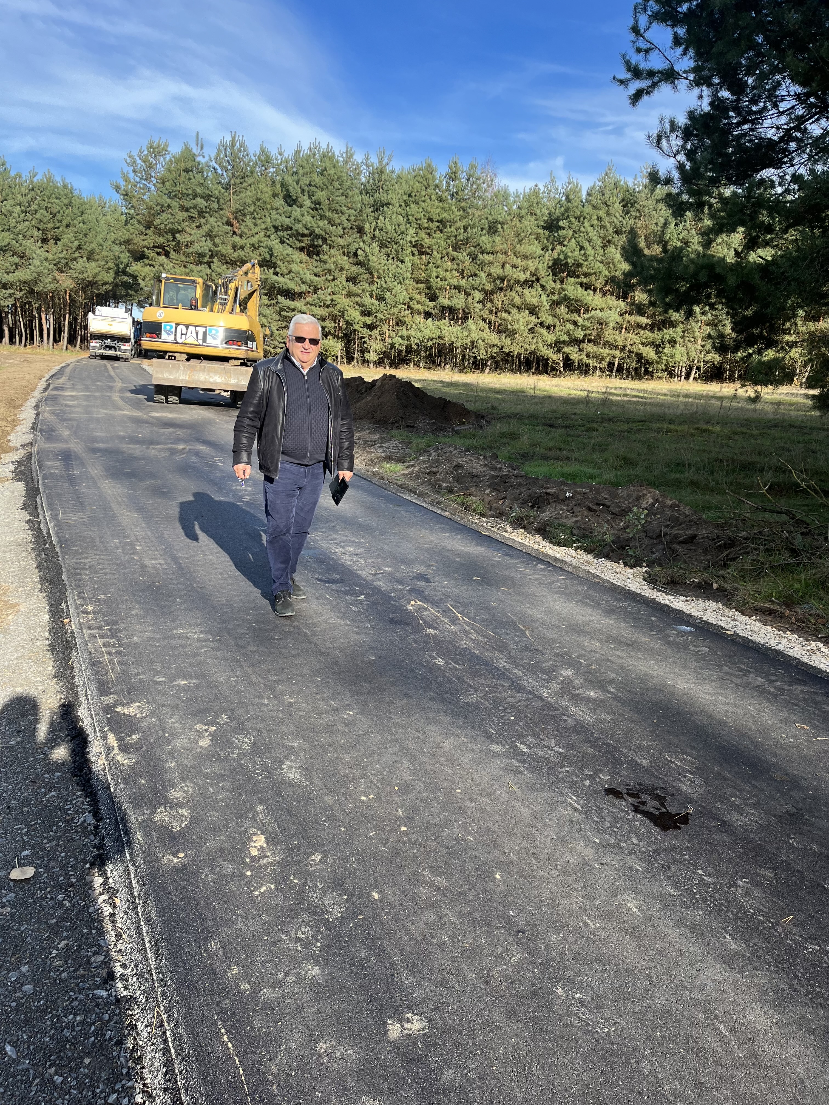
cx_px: 414
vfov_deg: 67.3
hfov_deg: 53.1
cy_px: 552
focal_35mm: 26
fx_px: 830
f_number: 1.6
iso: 50
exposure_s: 1/1129
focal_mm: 5.1
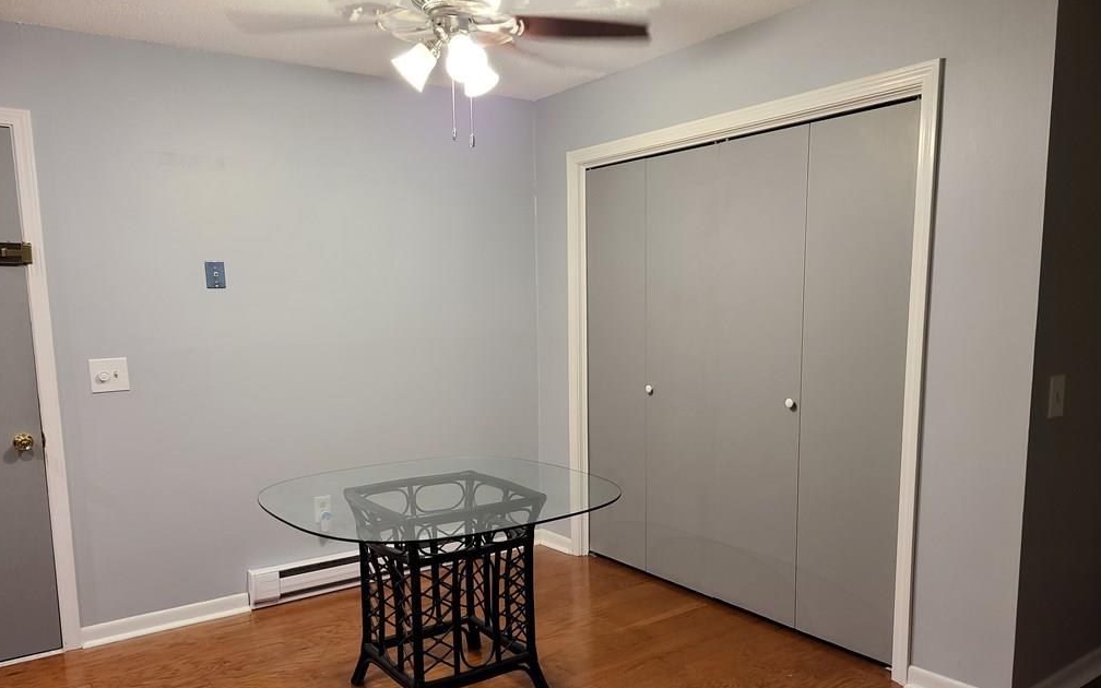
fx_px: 840
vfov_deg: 44.3
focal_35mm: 28
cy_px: 407
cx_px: 547
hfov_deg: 66.5
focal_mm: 5.4
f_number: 1.8
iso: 250
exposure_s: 1/39
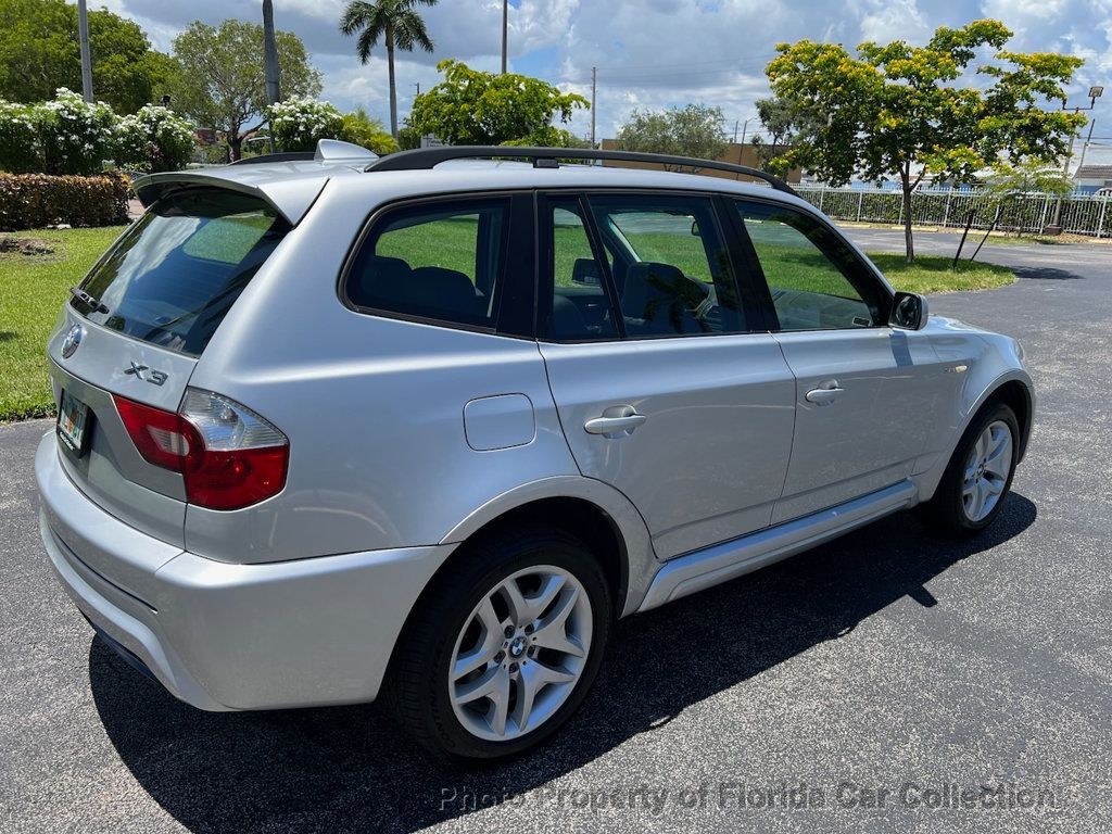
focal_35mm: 26
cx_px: 556
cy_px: 417
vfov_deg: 53.1
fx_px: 835
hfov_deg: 67.3
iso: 50
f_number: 1.5
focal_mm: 5.7
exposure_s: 1/2695
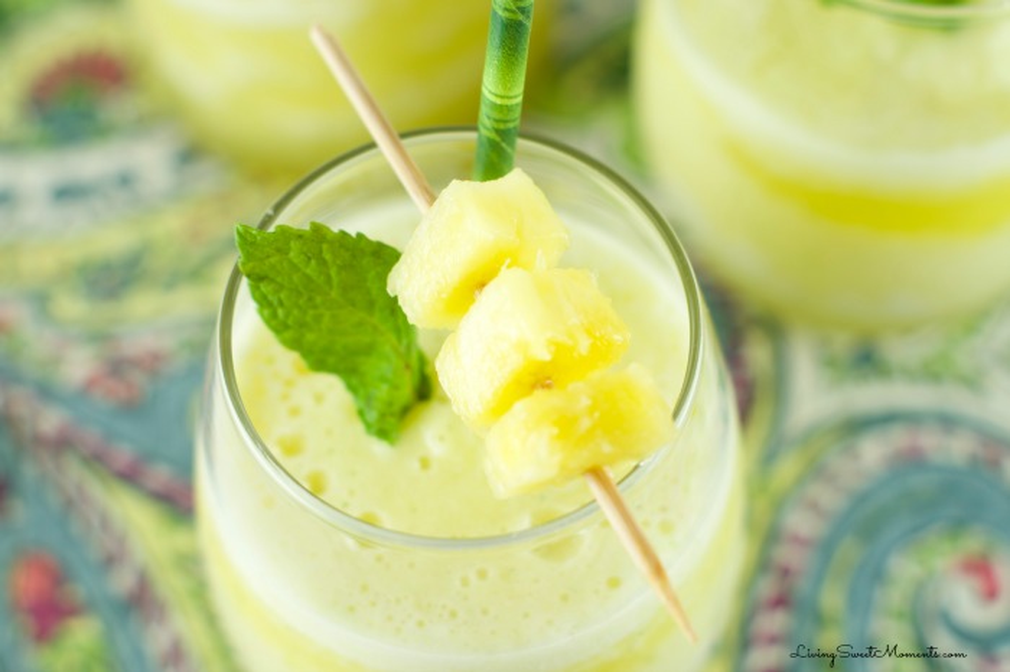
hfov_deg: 27.0
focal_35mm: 75
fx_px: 2103
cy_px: 336
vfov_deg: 18.2
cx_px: 505
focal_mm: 50
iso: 100
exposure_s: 1/60
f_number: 2.8
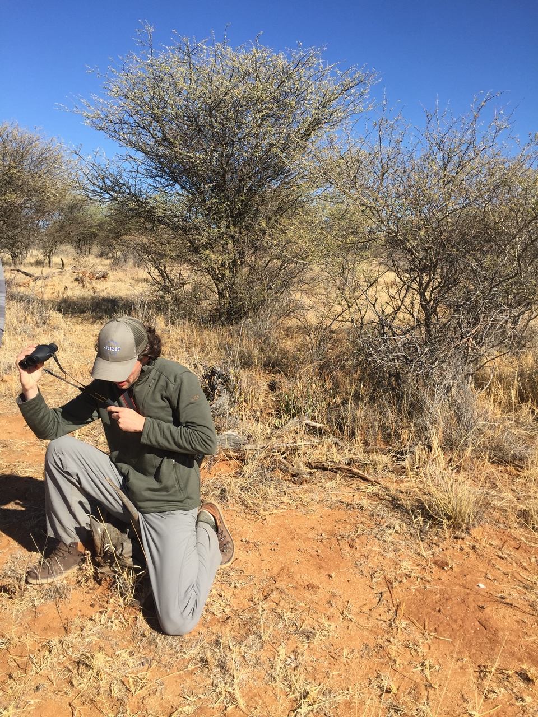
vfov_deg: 61.7
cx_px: 269
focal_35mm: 29
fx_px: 601
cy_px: 358
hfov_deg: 48.2
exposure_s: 1/1522
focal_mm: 4.15
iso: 32
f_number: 2.2
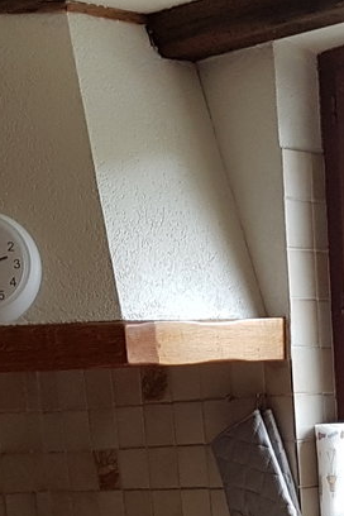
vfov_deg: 17.5
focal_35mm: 106
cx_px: 311
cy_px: 746
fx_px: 1519
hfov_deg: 12.8
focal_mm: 4.2
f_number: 1.7
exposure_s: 1/60
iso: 80
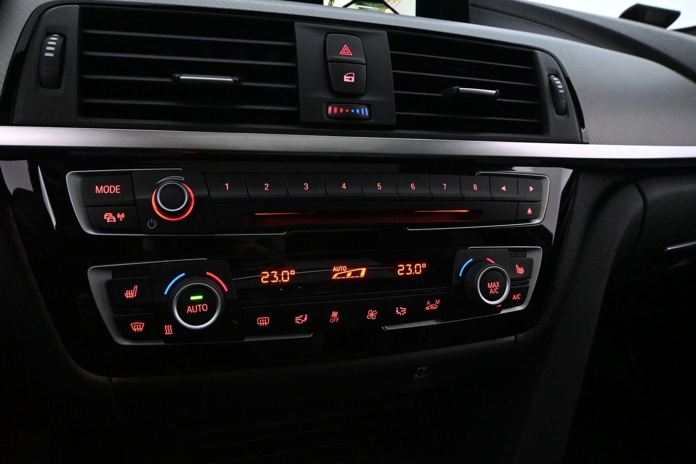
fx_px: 522
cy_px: 232
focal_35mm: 27
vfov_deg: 47.9
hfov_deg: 67.4
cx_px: 348
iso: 7200
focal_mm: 18
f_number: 7.1
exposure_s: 1/30
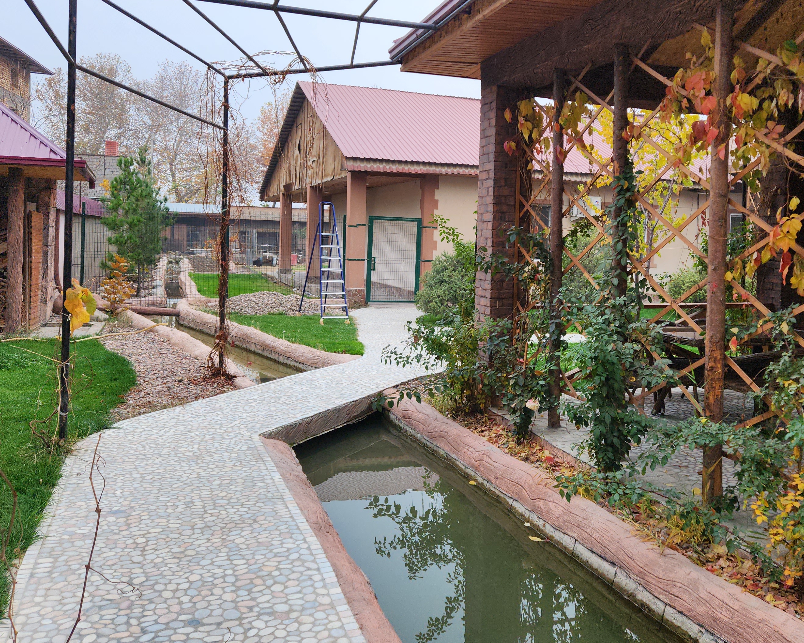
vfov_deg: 43.2
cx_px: 478
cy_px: 263
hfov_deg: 52.5
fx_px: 809
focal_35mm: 34
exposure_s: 1/180
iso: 50
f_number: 1.8
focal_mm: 5.4
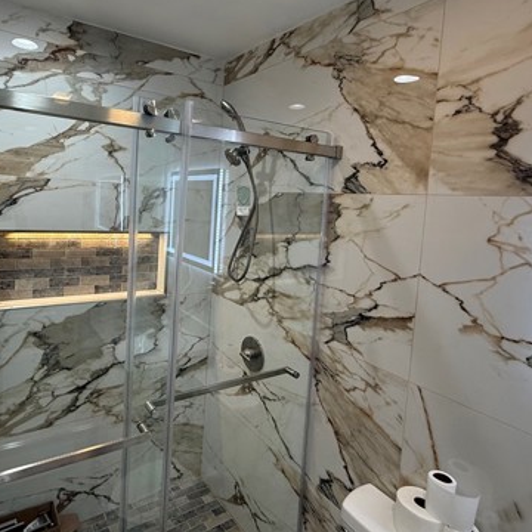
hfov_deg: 68.6
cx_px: 202
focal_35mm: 22
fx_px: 383
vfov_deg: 69.3
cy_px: 228
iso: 100
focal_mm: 2.22
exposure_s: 1/120
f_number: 2.2
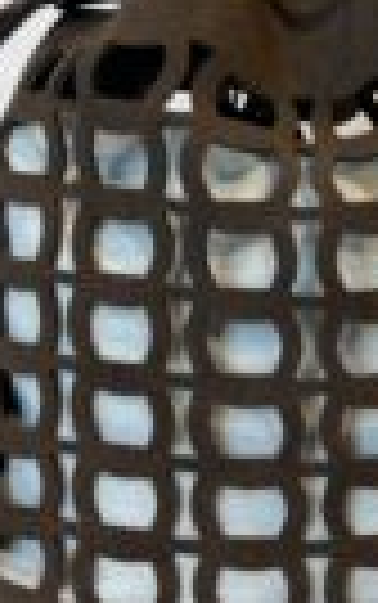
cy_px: 225
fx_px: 1349
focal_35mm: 82
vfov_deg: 25.1
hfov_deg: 15.8
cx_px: 328
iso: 50
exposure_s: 1/262
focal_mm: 5.7
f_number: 1.5
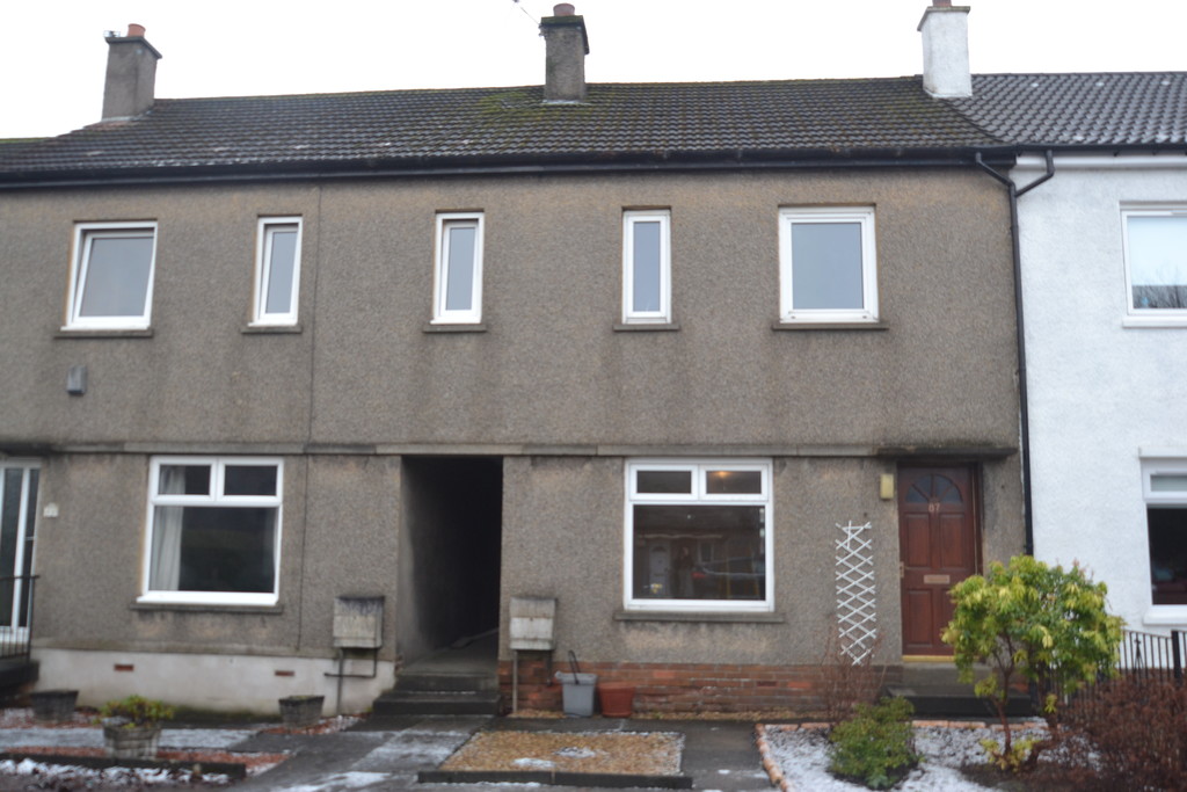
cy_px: 396
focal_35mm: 28
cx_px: 594
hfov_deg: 64.5
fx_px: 940
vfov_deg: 45.7
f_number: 5
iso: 400
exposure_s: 1/100
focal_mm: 19
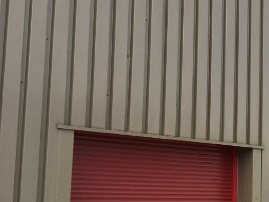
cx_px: 337
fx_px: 567
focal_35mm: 73
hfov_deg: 23.9
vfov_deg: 20.1
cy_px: 135
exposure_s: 1/530
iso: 25
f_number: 2.2
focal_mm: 4.15
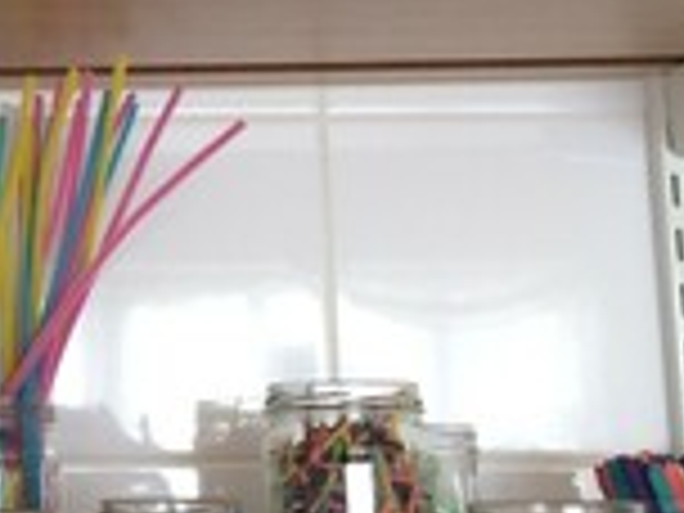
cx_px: -40
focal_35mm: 95
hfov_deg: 19.9
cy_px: 72
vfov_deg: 15.4
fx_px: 1877
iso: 64
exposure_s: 1/30
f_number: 2.2
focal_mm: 4.12
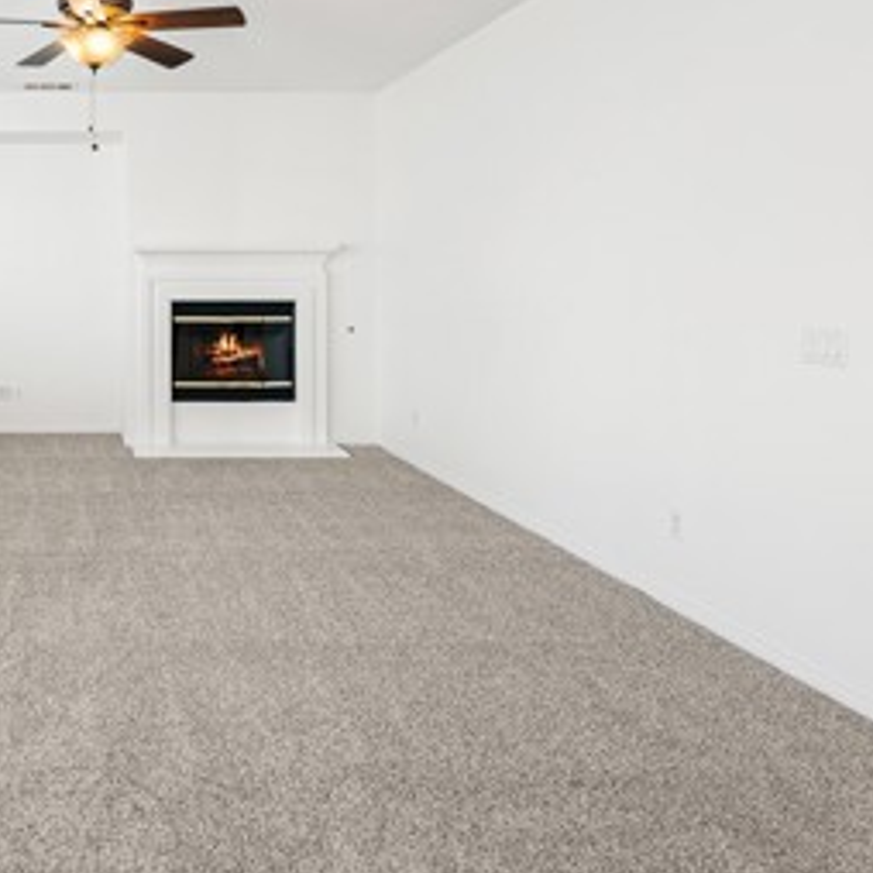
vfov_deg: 52.9
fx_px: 856
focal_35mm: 30
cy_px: 287
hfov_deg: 48.1
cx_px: 79
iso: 320
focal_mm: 14
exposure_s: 1/20
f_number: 7.1
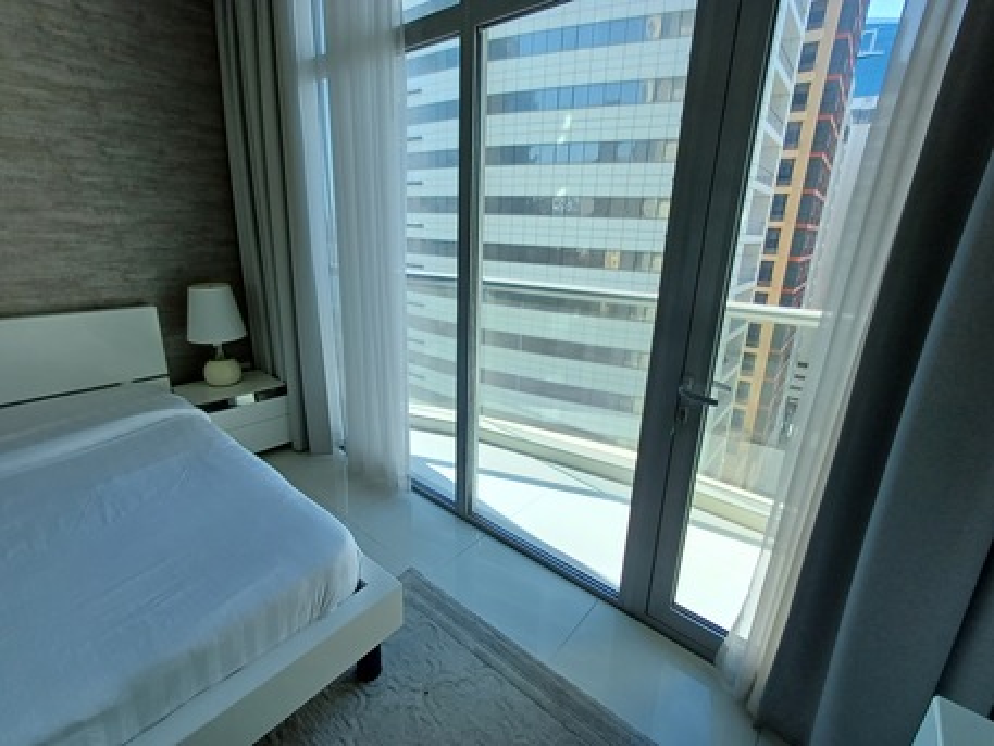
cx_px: 497
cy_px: 373
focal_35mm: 16
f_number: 2.2
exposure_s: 1/100
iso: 50
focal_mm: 1.64
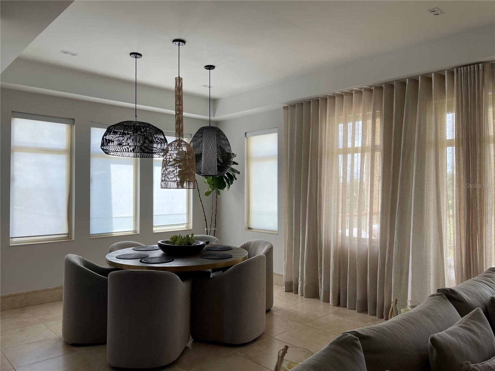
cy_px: 186
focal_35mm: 26
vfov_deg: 53.1
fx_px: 372
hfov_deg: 67.3
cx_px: 248
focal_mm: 5.1
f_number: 1.6
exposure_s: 1/418
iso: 32
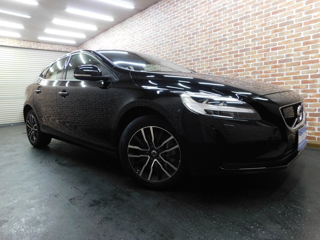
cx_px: 160
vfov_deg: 58.9
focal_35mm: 23
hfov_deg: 73.9
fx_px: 213
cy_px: 120
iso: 400
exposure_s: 1/30
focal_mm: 4
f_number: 3
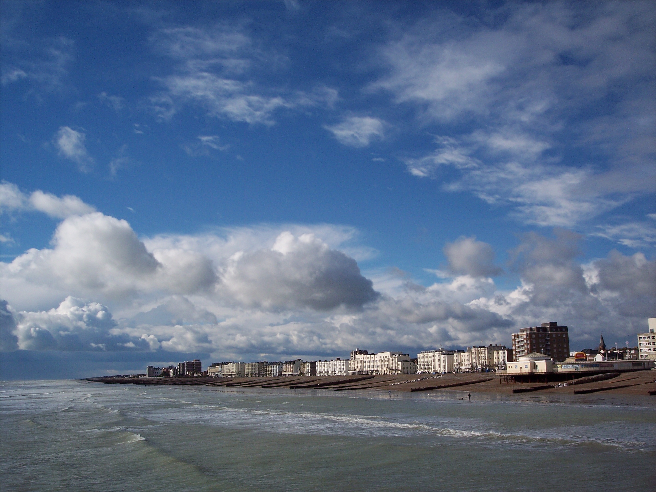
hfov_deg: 47.9
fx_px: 739
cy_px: 246
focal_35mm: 39
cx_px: 328
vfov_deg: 36.8
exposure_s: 1/1000
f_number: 5.6
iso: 100
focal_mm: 8
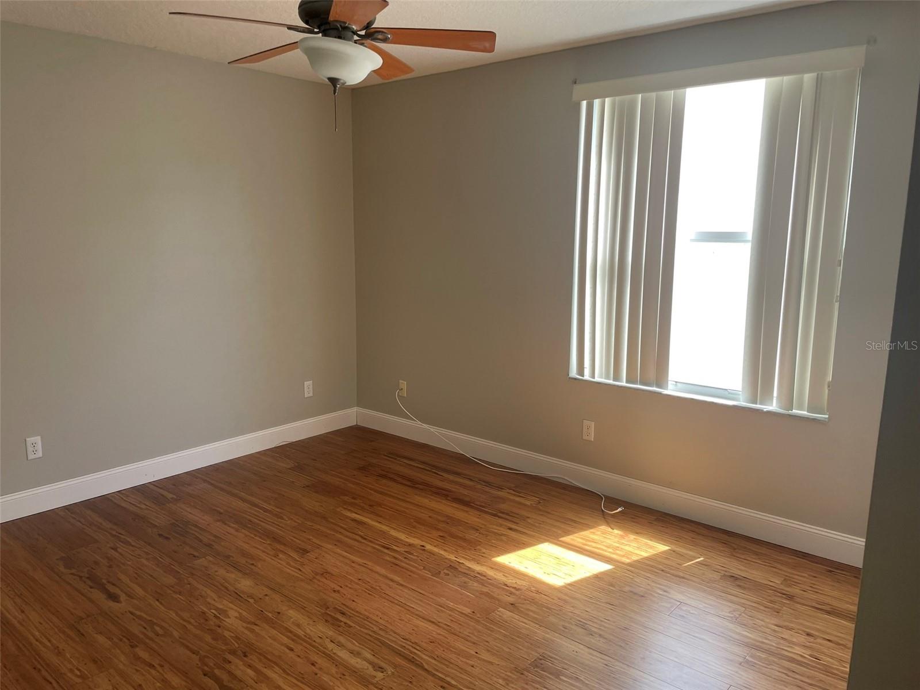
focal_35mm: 26
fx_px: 691
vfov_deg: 53.1
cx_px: 460
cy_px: 345
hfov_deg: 67.3
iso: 32
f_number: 1.6
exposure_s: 1/121
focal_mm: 4.2
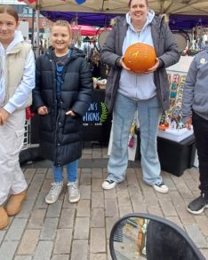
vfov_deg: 53.5
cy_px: 69
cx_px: 117
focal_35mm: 32
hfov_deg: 45.6
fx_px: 246
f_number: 2.2
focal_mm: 1.64
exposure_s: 1/100
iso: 64
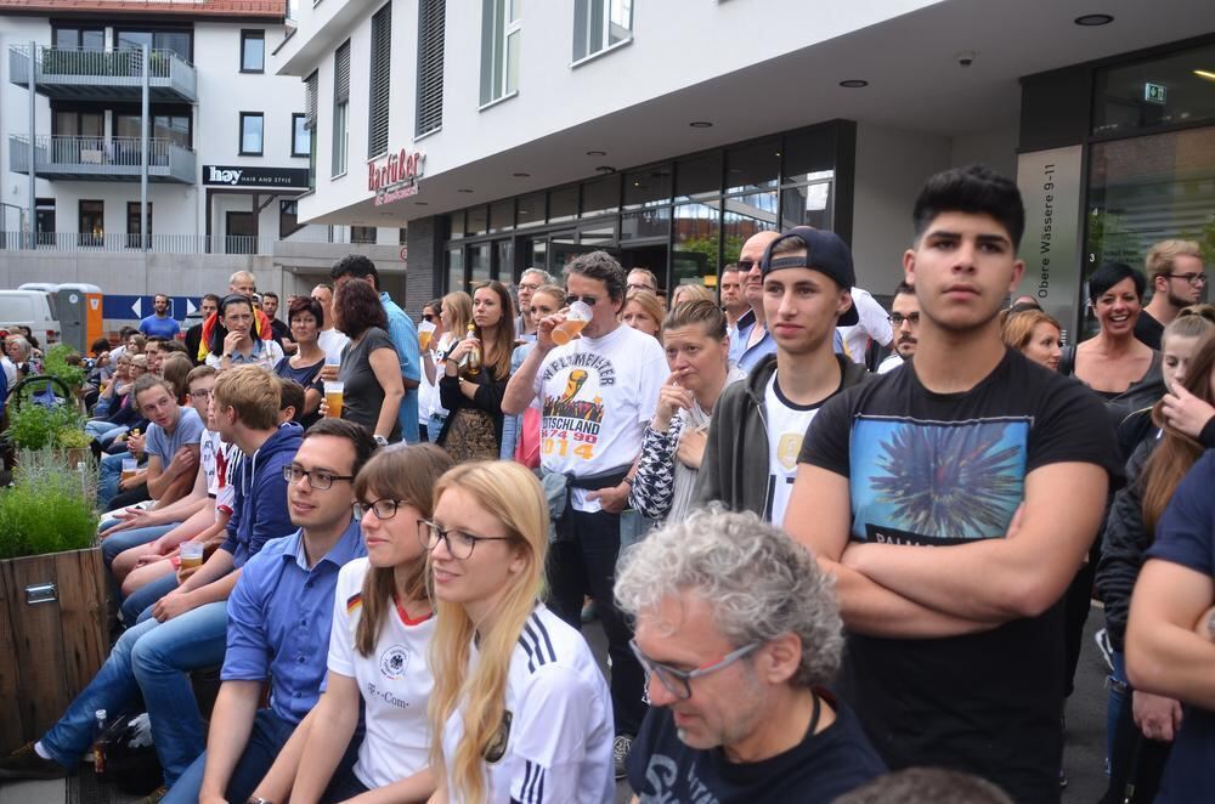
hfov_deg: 62.0
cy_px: 402
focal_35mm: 30
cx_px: 608
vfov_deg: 43.4
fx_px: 1010
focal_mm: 20
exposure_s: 1/250
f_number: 3.2
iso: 200
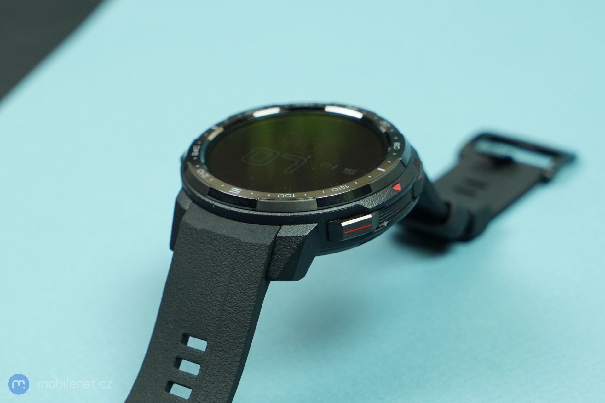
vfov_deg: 19.5
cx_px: 302
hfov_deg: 28.8
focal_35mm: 70
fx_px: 1176
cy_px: 202
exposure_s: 1/160
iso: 2000
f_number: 6.3
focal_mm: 70
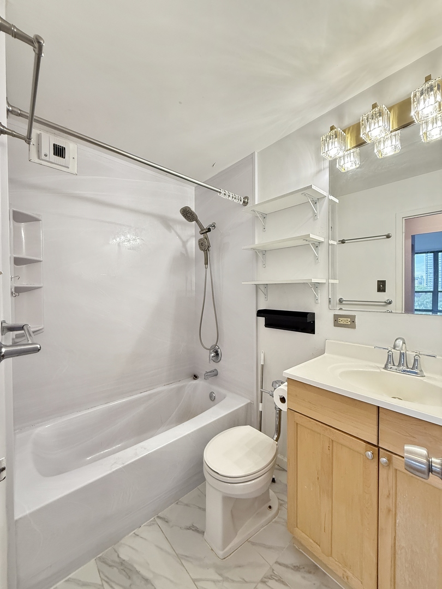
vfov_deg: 102.1
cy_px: 294
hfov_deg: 85.7
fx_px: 238
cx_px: 221
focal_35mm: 14
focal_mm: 2.22
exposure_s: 1/120
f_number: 2.2
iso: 500
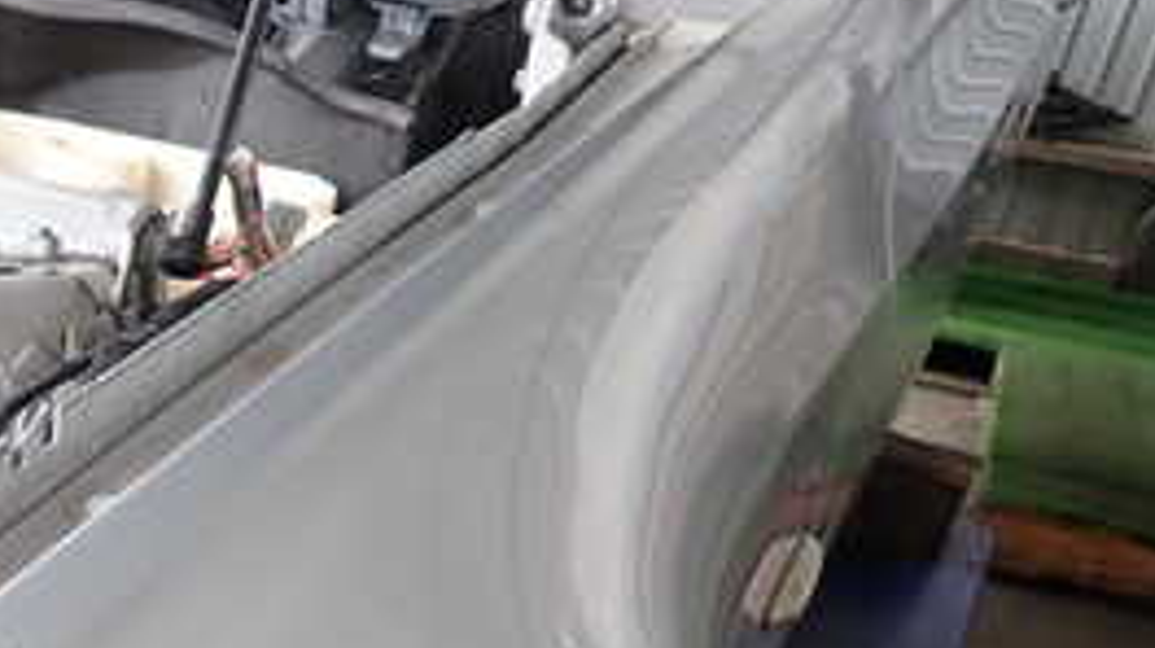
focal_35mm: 62
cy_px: 880
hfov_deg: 30.5
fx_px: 1897
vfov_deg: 17.9
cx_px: -101
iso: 100
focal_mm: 4.5
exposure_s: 1/60
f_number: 2
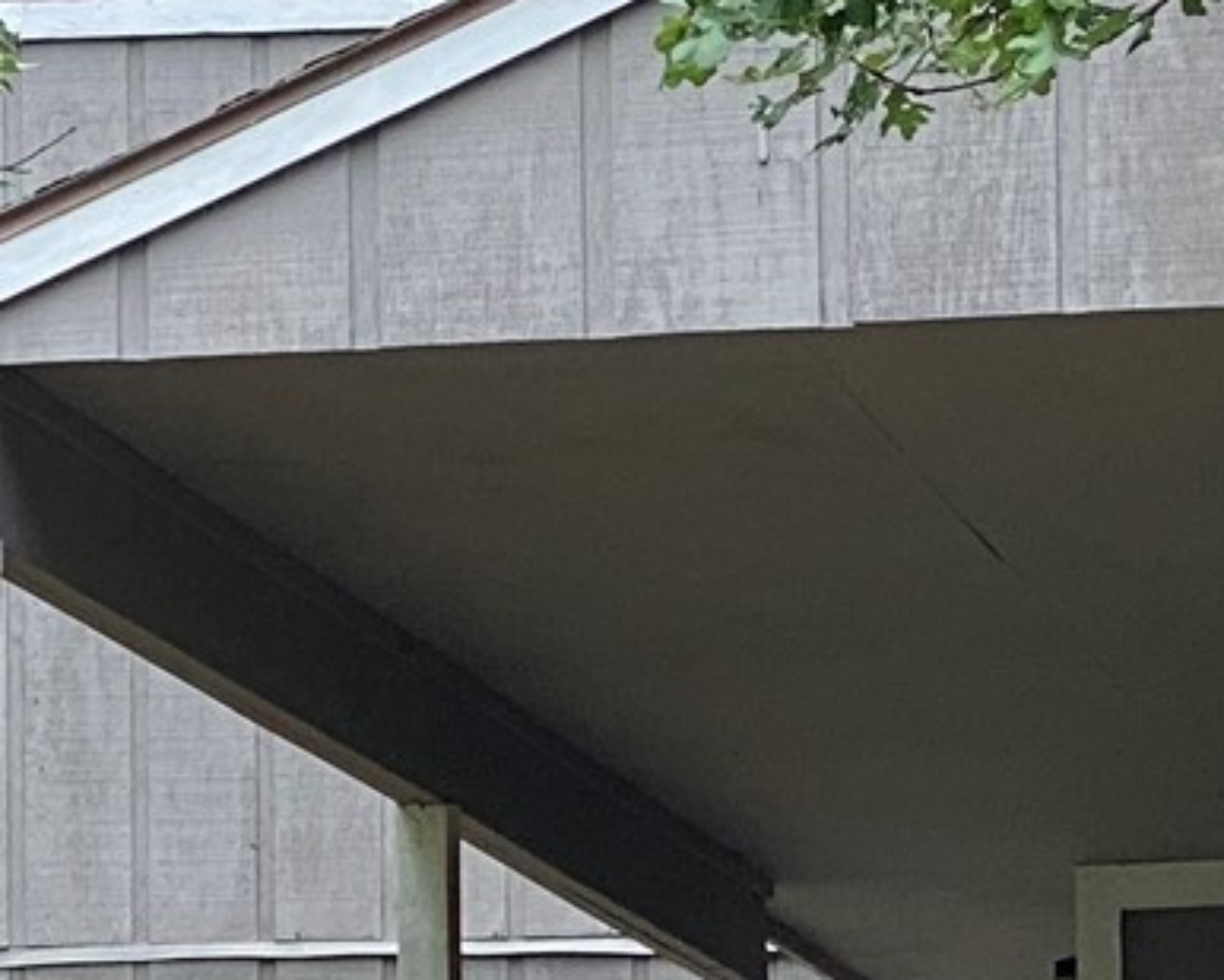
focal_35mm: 269
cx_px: 660
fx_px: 9747
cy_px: 1513
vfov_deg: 5.7
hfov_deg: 7.2
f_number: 2
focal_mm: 6
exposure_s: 1/122
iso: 64
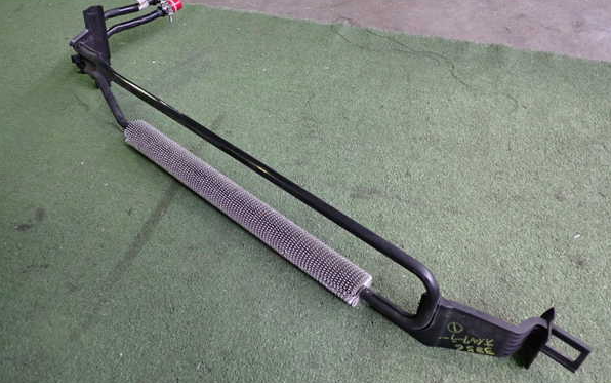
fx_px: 533
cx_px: 306
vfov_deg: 39.5
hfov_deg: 59.6
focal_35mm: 32
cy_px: 192
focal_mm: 5.4
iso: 200
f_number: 2.3
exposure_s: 1/30
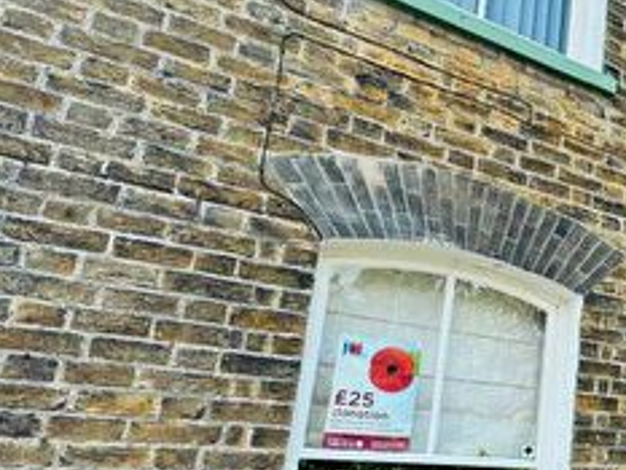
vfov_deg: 34.1
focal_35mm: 42
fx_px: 760
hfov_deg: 34.7
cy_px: 310
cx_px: 768
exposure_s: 1/414
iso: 40
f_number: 2.2
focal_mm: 2.22
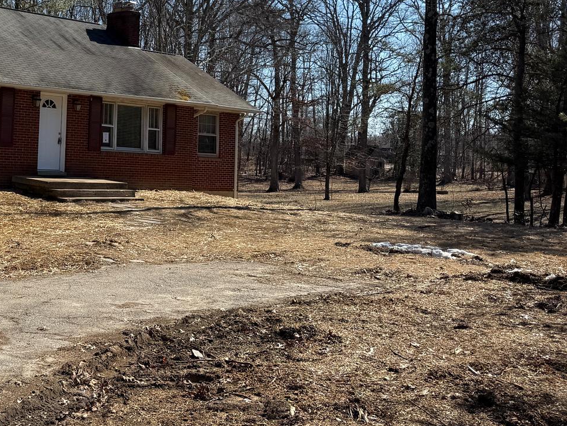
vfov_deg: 27.9
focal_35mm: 51
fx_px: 835
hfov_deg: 34.4
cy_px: 82
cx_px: 12
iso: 80
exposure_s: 1/4167
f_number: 1.78
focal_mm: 6.76
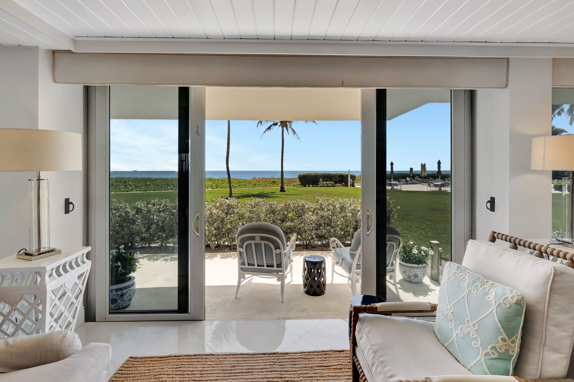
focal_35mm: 15
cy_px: 191
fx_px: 239
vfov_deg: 77.3
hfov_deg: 100.4
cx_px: 287
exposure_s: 1/500
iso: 640
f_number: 8
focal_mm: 10
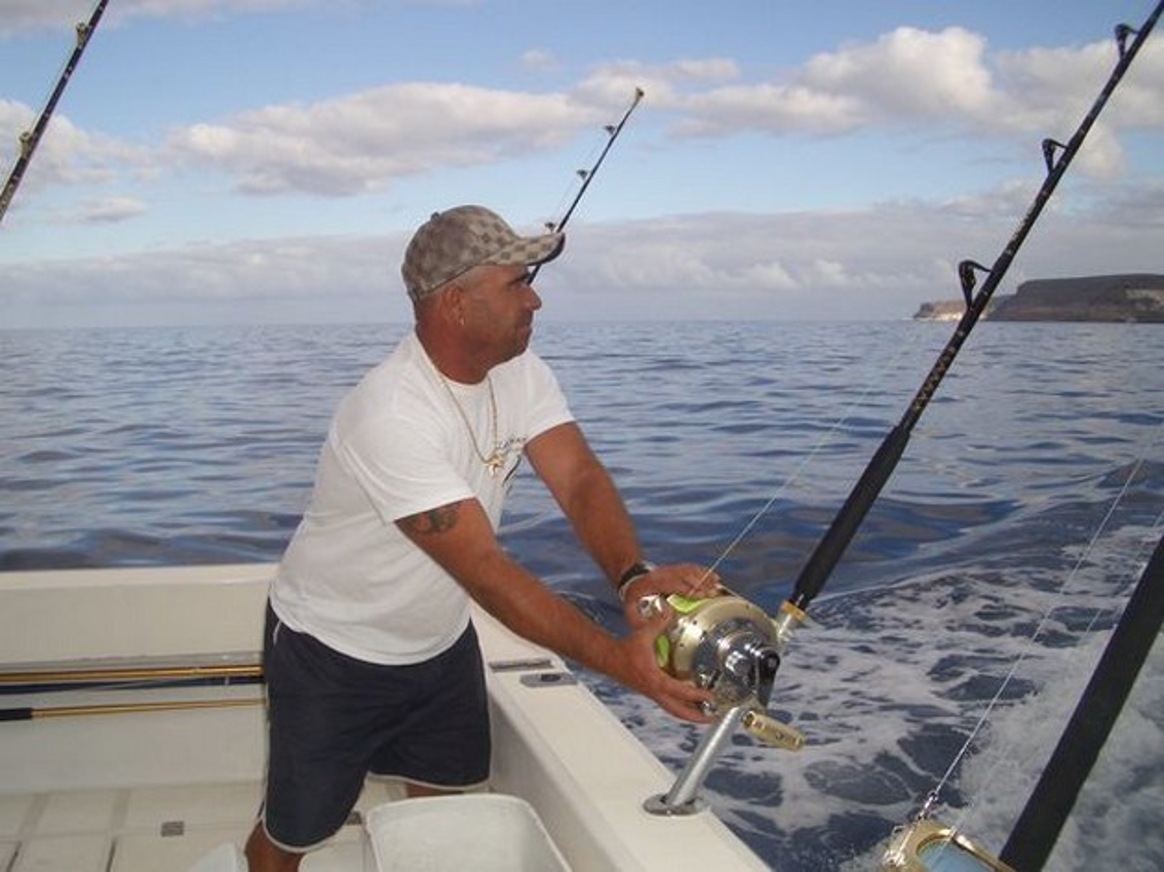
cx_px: 582
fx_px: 1176
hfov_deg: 52.6
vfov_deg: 40.7
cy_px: 436
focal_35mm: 35
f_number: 4.3
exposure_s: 1/1000
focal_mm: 5.8
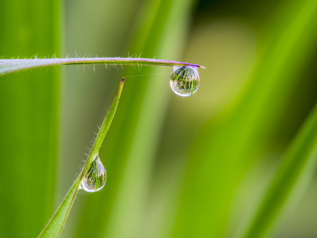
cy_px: 122
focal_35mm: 220
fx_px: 2015
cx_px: 122
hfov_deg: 9.0
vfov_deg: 6.8
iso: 100
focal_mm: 180
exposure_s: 1/1.25
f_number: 14
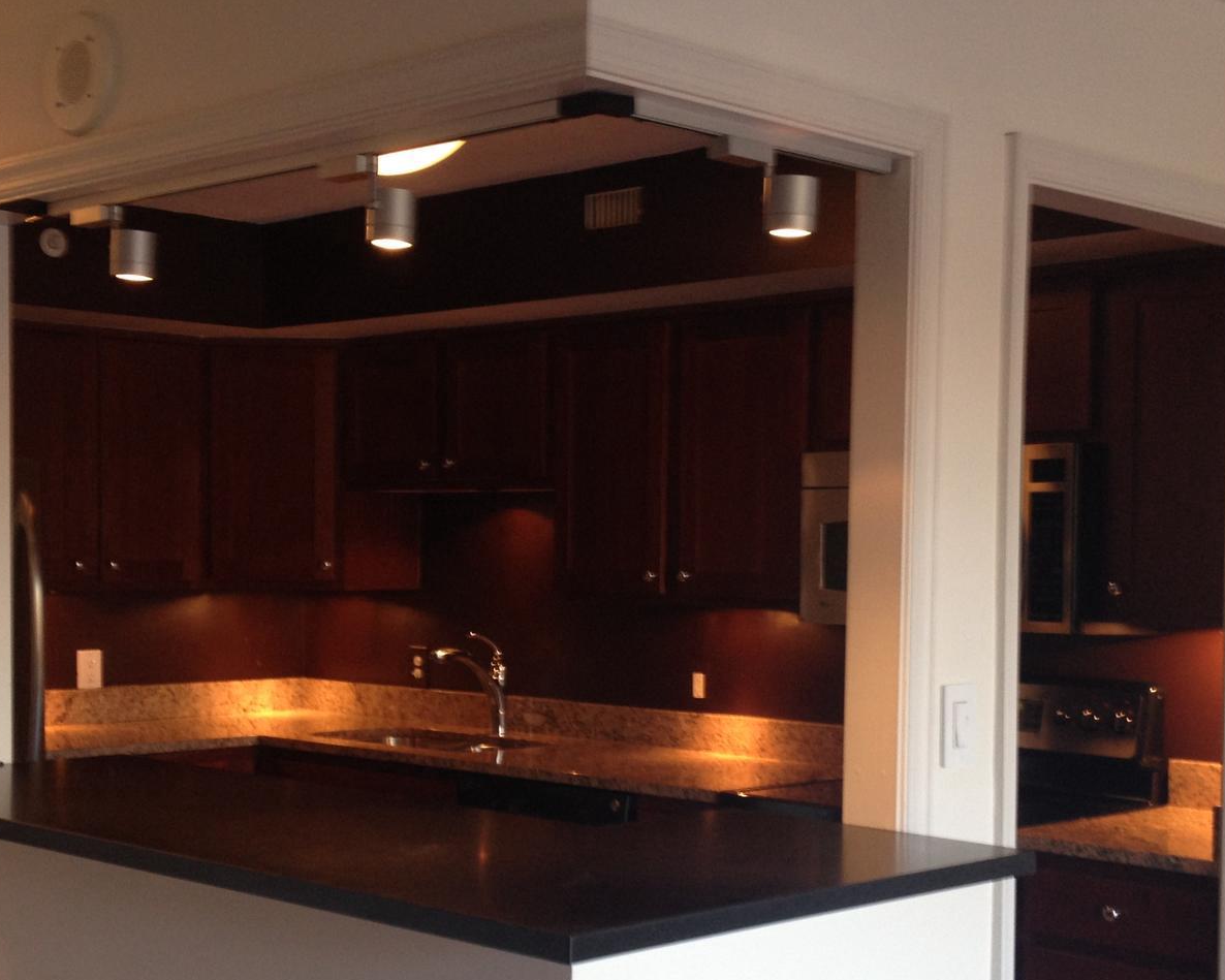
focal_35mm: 59
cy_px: 607
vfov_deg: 25.7
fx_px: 2139
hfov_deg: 32.0
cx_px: 596
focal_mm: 4.28
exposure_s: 1/20
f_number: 2.4
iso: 64
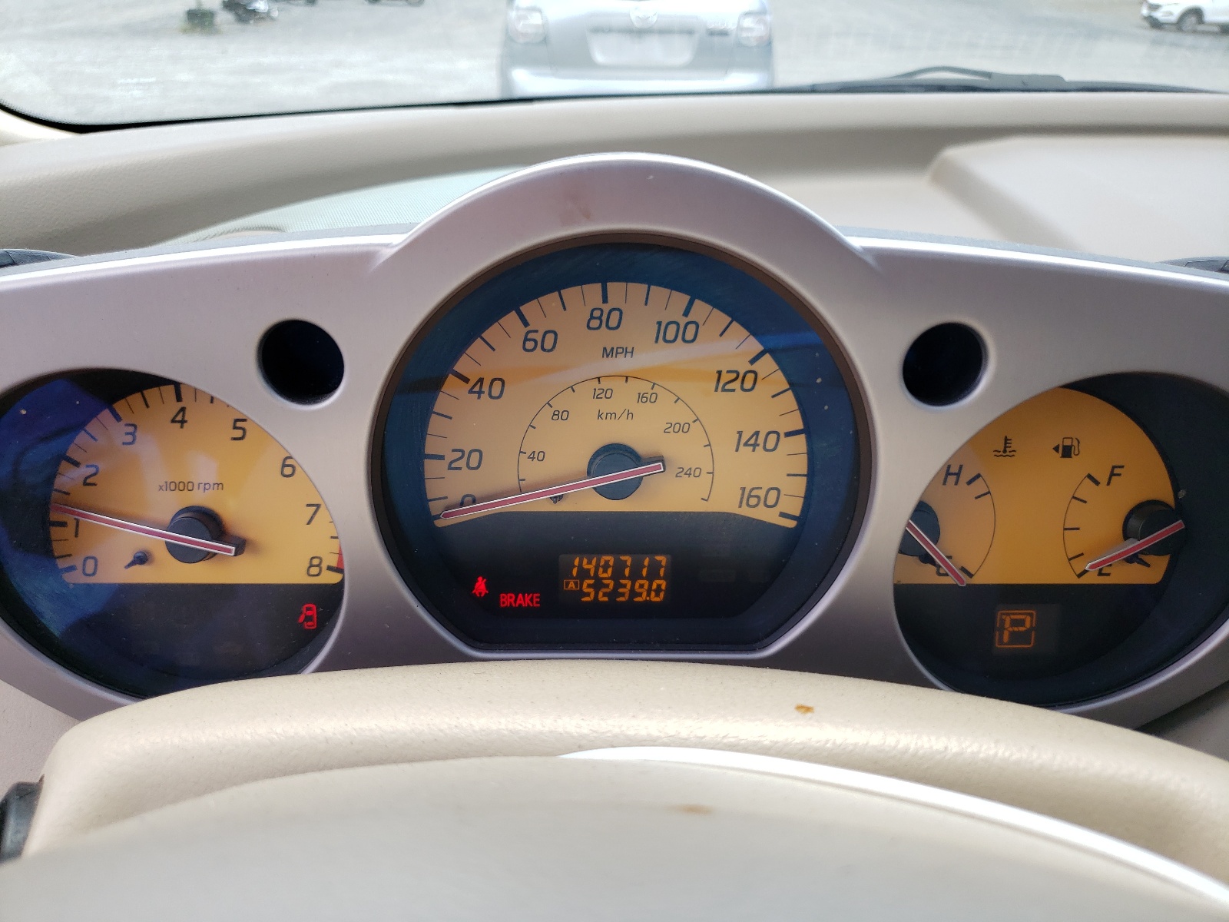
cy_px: 461
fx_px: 923
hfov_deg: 67.3
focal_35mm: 26
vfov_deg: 53.1
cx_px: 614
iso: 50
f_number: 1.5
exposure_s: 1/500
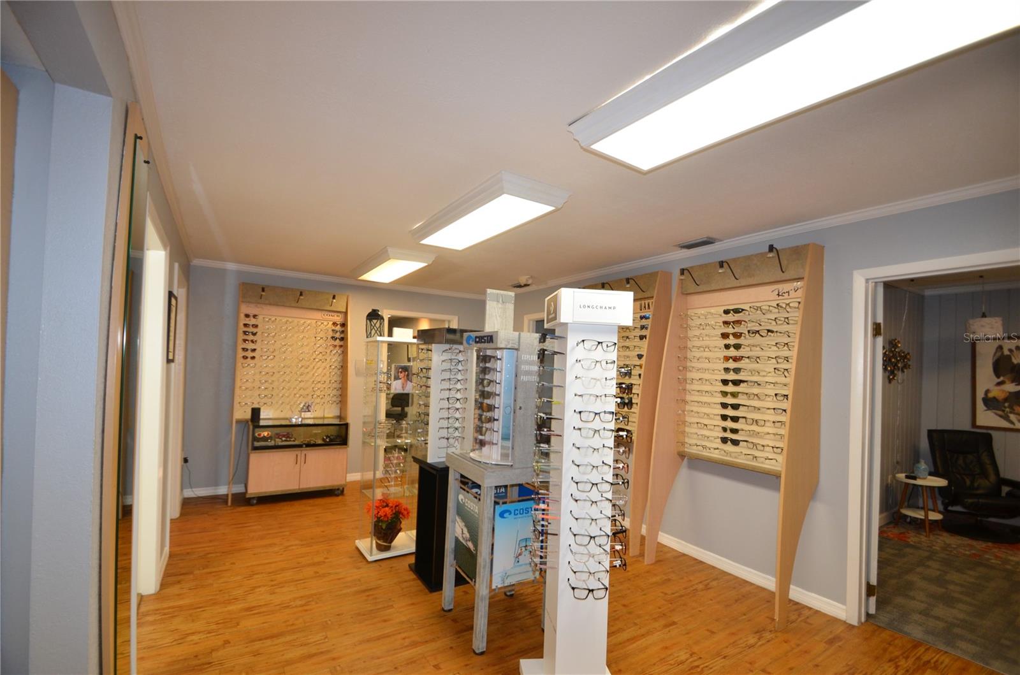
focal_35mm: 15
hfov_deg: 100.5
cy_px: 338
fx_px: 424
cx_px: 510
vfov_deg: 77.0
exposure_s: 1/60
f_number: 4
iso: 560
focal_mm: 10
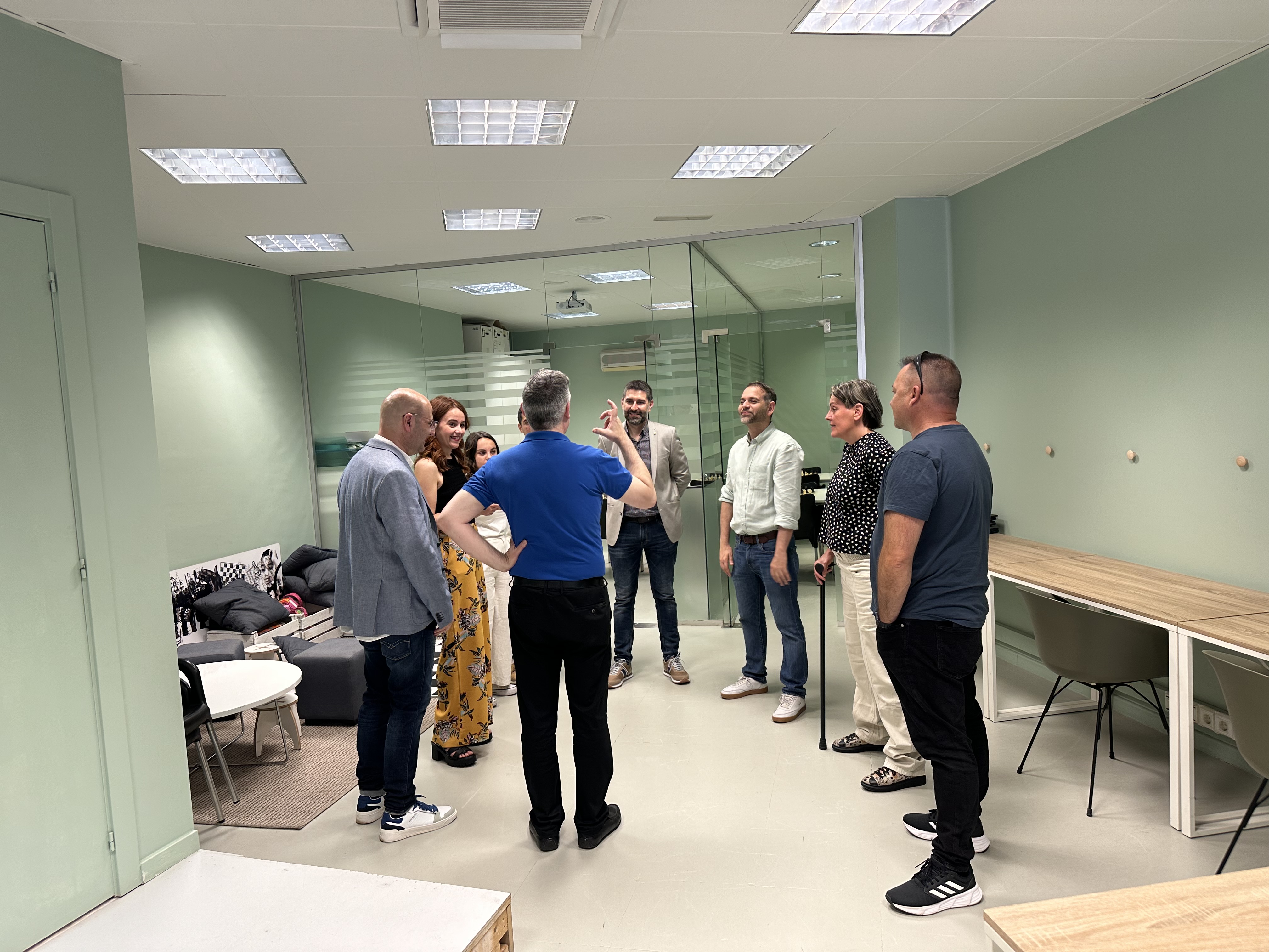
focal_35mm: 24
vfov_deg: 56.8
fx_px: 880
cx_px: 634
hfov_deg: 71.6
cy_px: 476
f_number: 1.78
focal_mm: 6.86
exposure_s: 1/50
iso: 125
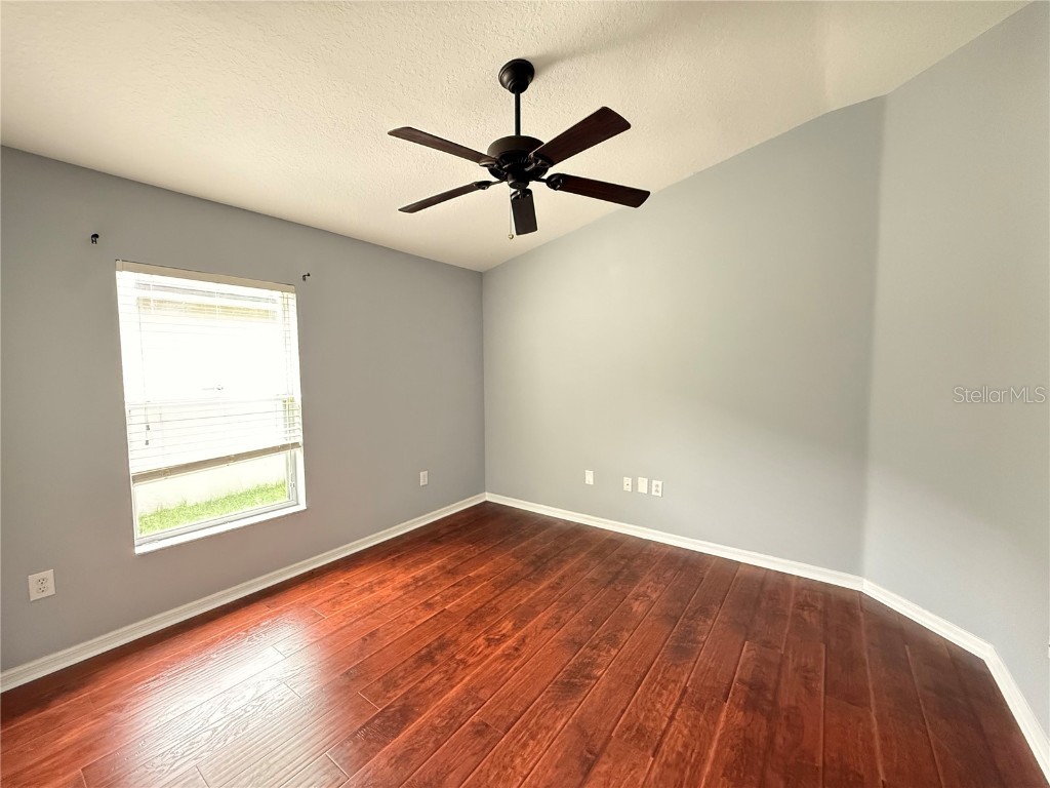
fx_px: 425
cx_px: 525
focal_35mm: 14
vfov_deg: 85.7
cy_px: 394
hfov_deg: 102.1
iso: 800
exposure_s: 1/60
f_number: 2.2
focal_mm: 2.22
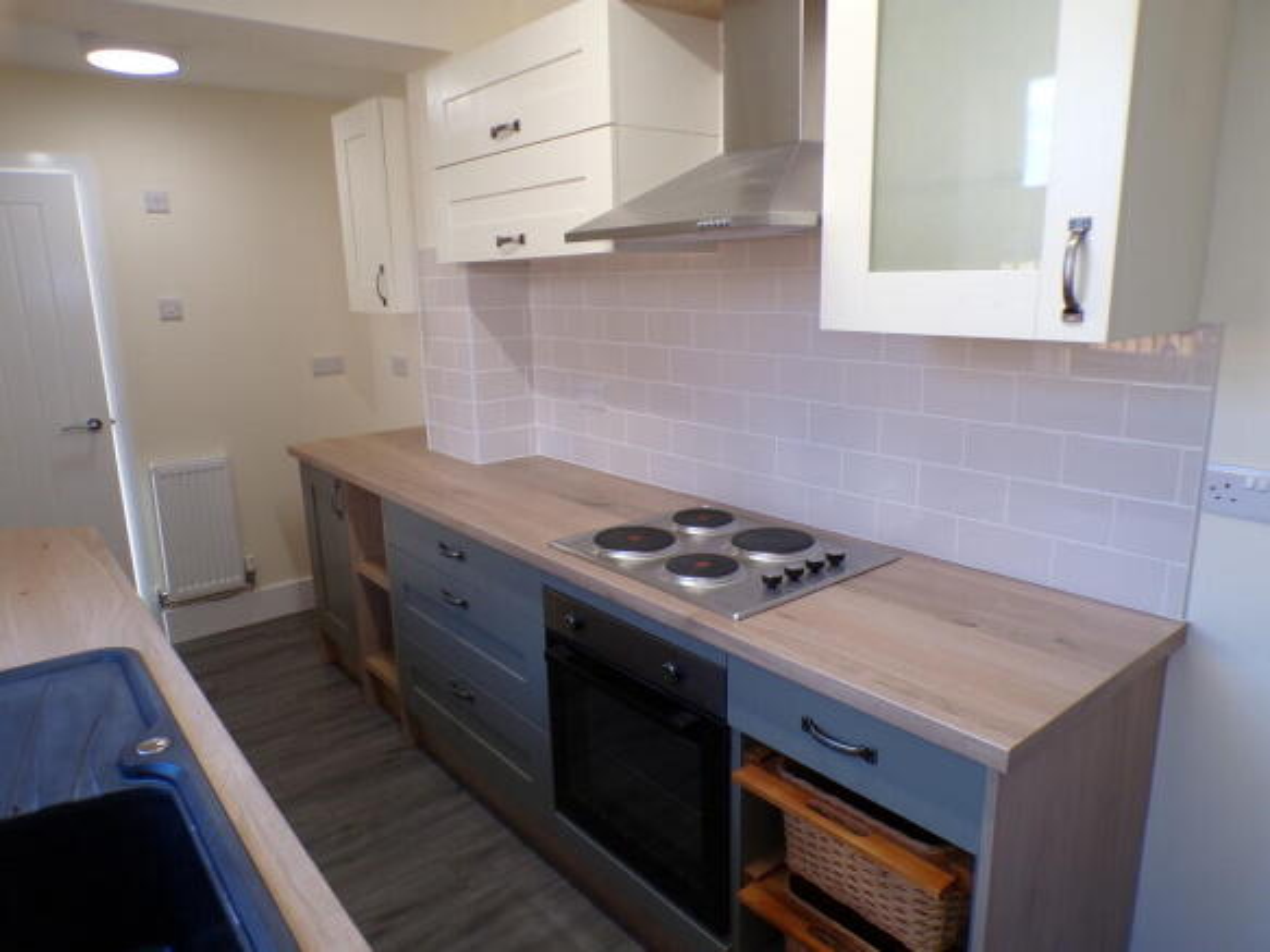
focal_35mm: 24
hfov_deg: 71.6
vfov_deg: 56.8
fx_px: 880
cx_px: 635
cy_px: 476
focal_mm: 4.3
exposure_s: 1/34
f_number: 3
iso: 119
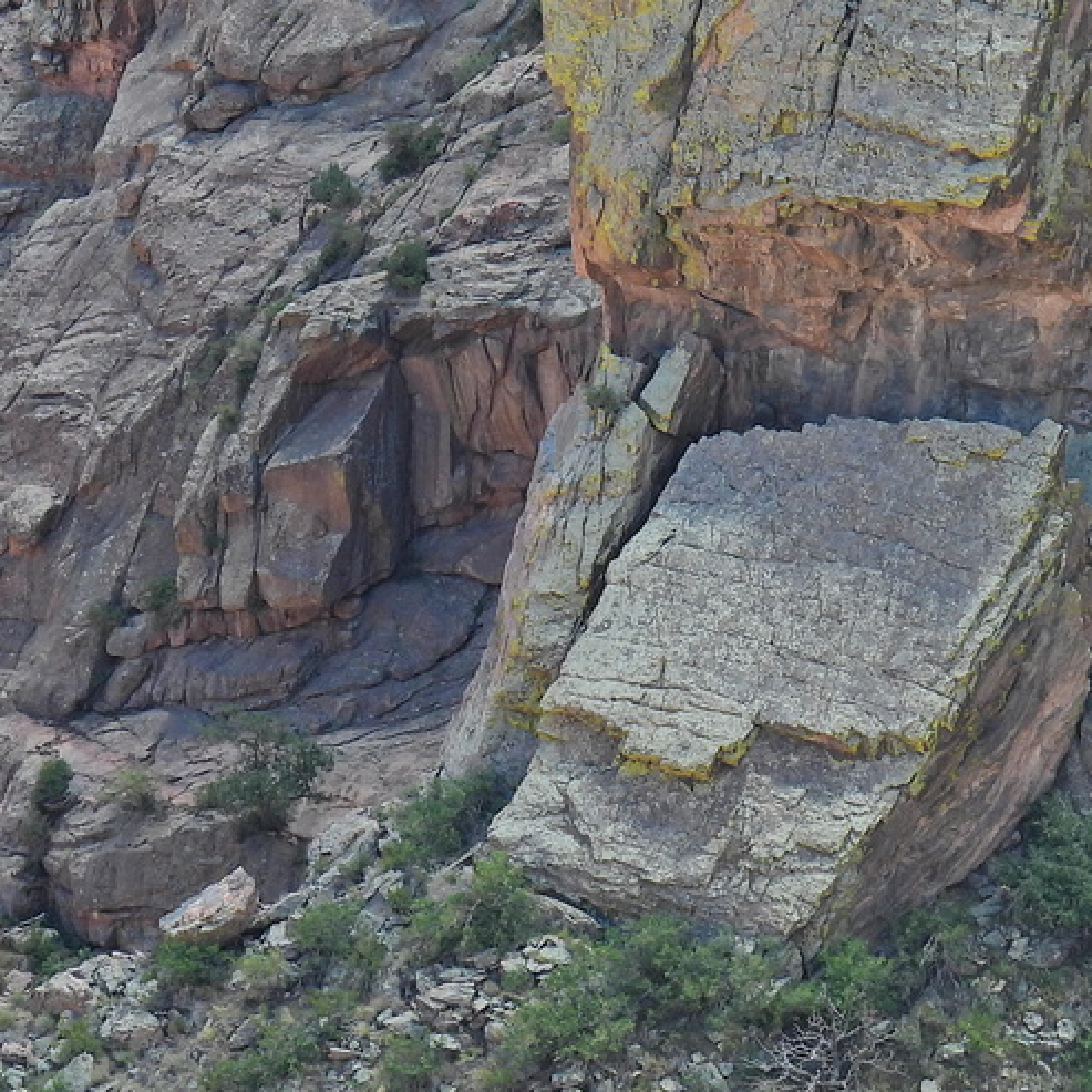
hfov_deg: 5.1
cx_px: 485
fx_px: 12277
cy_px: 346
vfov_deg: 5.1
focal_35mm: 344
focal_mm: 26.8
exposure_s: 1/200
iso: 100
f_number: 4.5
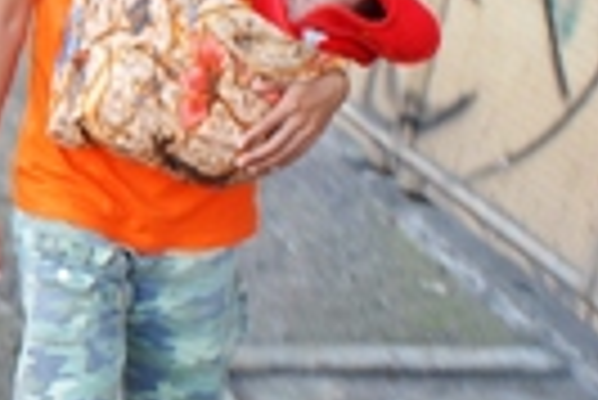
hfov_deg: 17.3
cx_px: -405
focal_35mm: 101
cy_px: 76
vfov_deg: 13.5
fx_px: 1680
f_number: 4.5
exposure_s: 1/40
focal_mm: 20
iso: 200
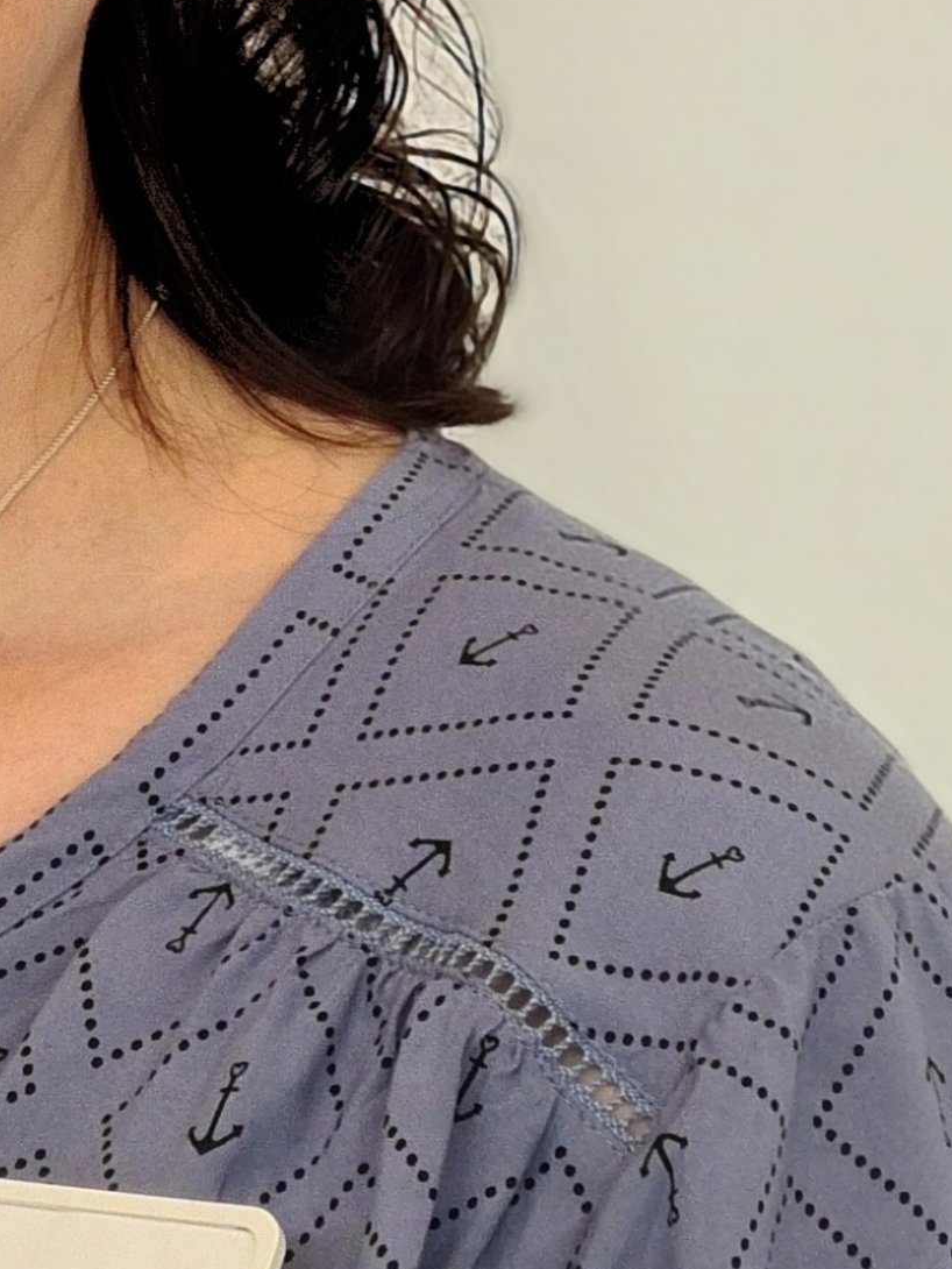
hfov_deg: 18.4
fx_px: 2786
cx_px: -177
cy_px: 49
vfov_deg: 24.7
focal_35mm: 76
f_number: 1.8
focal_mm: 5.4
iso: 50
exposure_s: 1/179
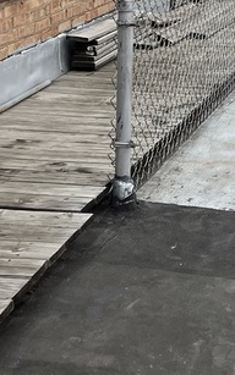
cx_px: 308
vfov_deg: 20.7
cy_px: -6
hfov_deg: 13.0
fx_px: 994
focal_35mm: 97
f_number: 1.5
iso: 50
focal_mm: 5.7
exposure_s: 1/2994
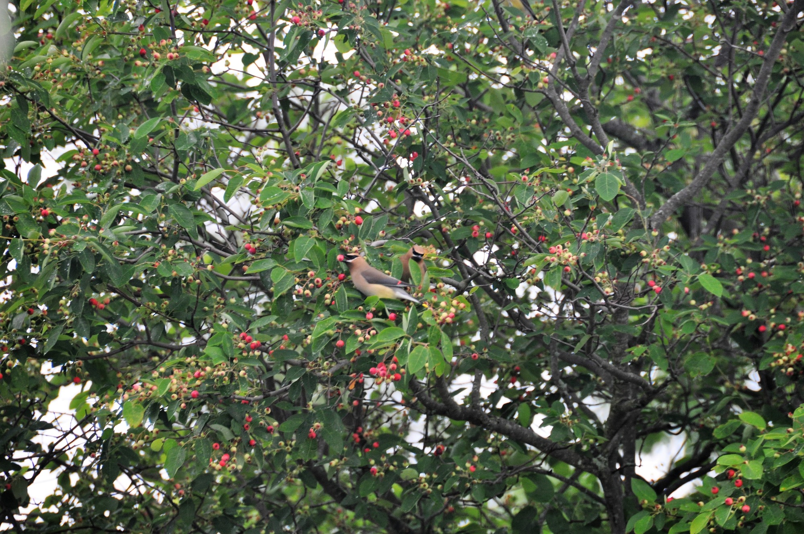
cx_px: 402
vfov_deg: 4.6
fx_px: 6692
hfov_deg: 6.9
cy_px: 267
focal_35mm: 300
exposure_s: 1/125
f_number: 5.6
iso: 800
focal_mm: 200
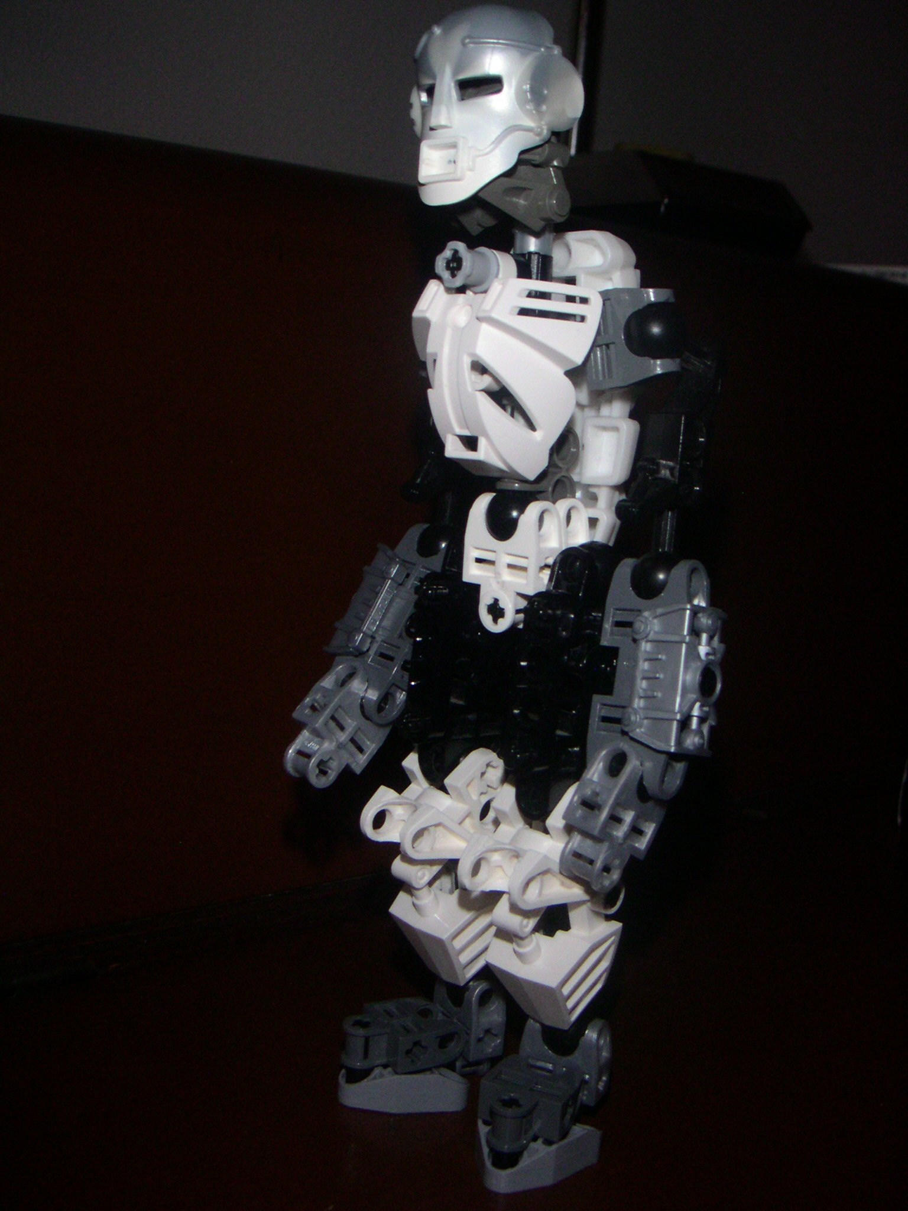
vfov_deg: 49.0
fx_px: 1329
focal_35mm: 38
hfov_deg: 37.7
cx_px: 454
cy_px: 606
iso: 160
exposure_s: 1/50
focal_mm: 6
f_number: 6.6
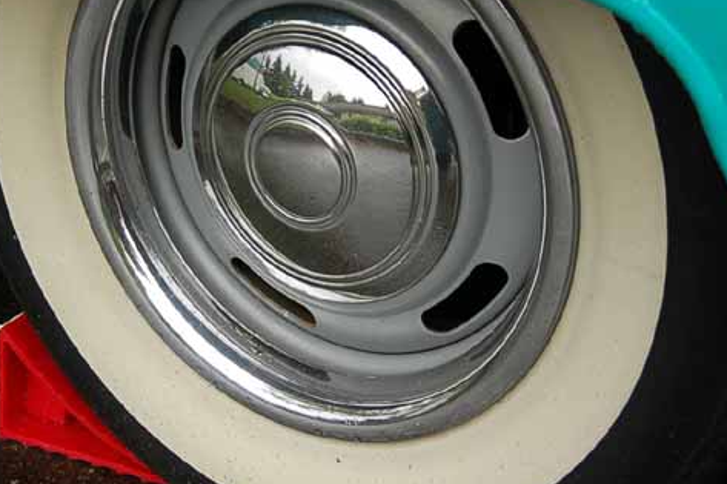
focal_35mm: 76
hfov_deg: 26.6
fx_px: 1534
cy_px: 171
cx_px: 274
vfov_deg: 17.9
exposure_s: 1/160
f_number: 6.3
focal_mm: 34
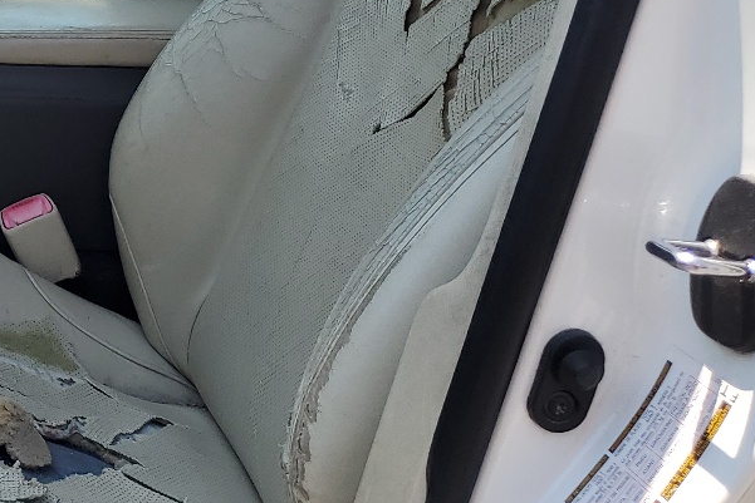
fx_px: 1510
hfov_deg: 24.3
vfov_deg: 18.6
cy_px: 53
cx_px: -241
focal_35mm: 72
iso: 50
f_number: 1.5
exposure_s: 1/1429
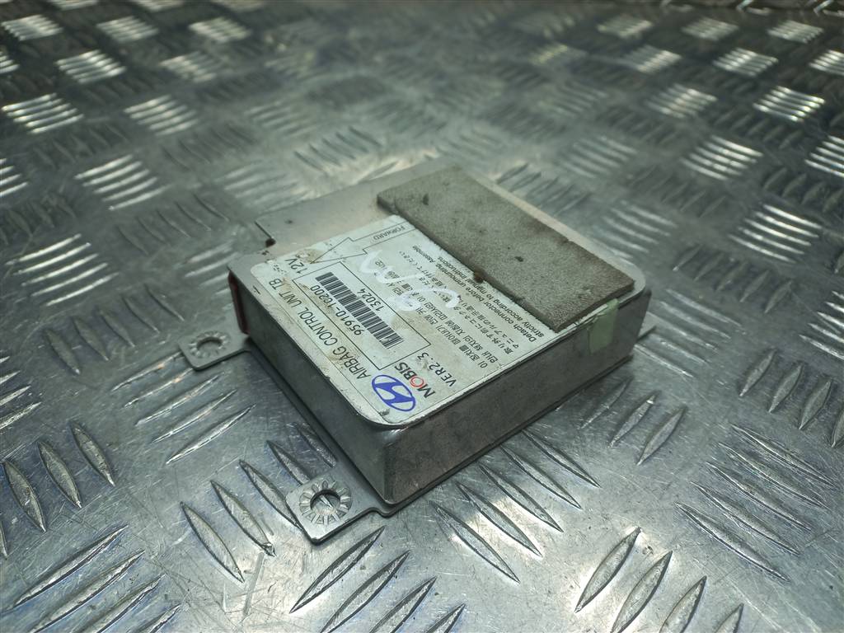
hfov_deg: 69.4
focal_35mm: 25
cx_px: 422
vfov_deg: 54.9
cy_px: 316
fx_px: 610
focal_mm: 4.6
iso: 32
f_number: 1.8
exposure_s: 1/100
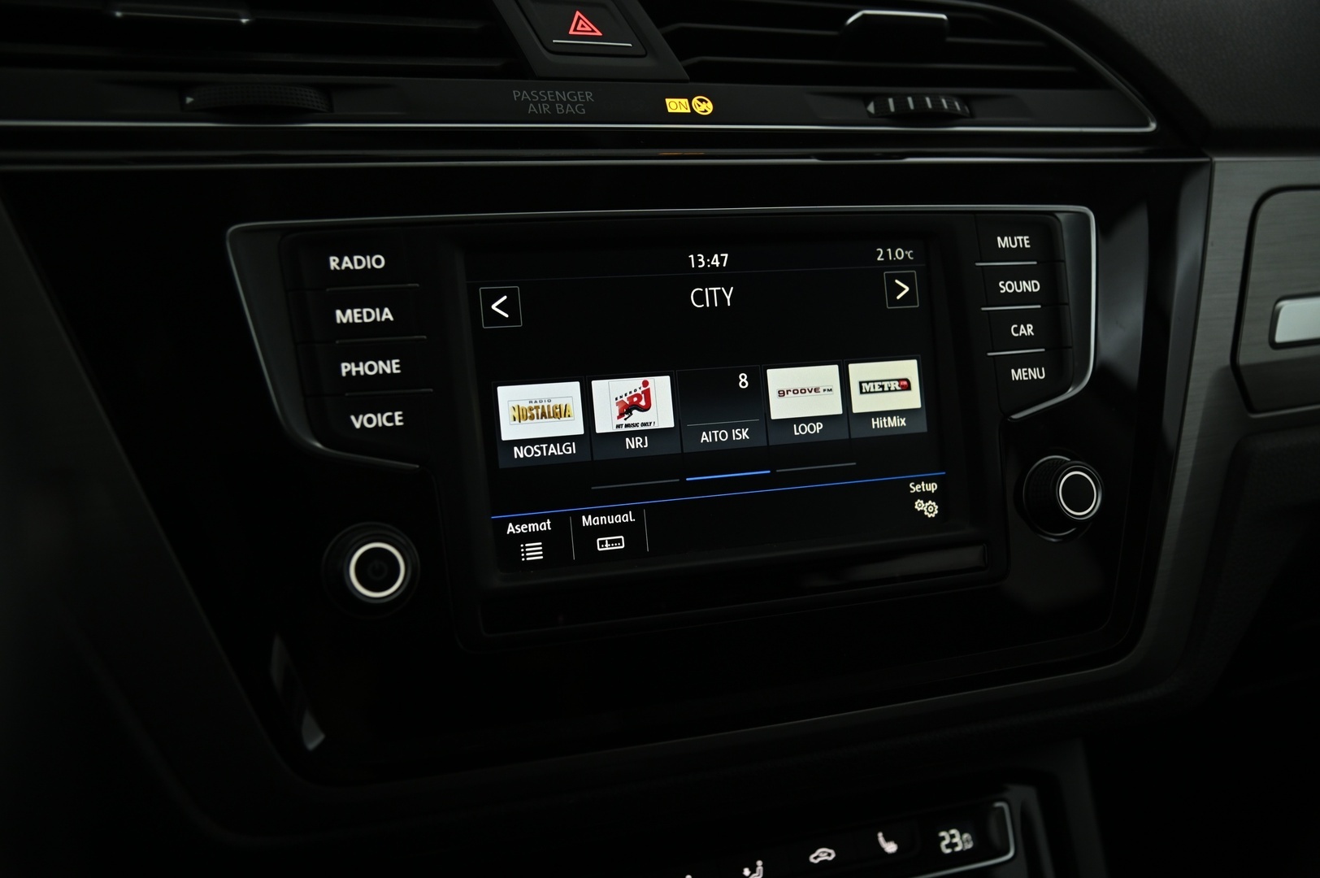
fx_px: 1465
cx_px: 660
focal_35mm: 40
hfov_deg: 48.5
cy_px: 439
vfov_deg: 33.3
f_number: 4
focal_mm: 40
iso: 1250
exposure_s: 1/40
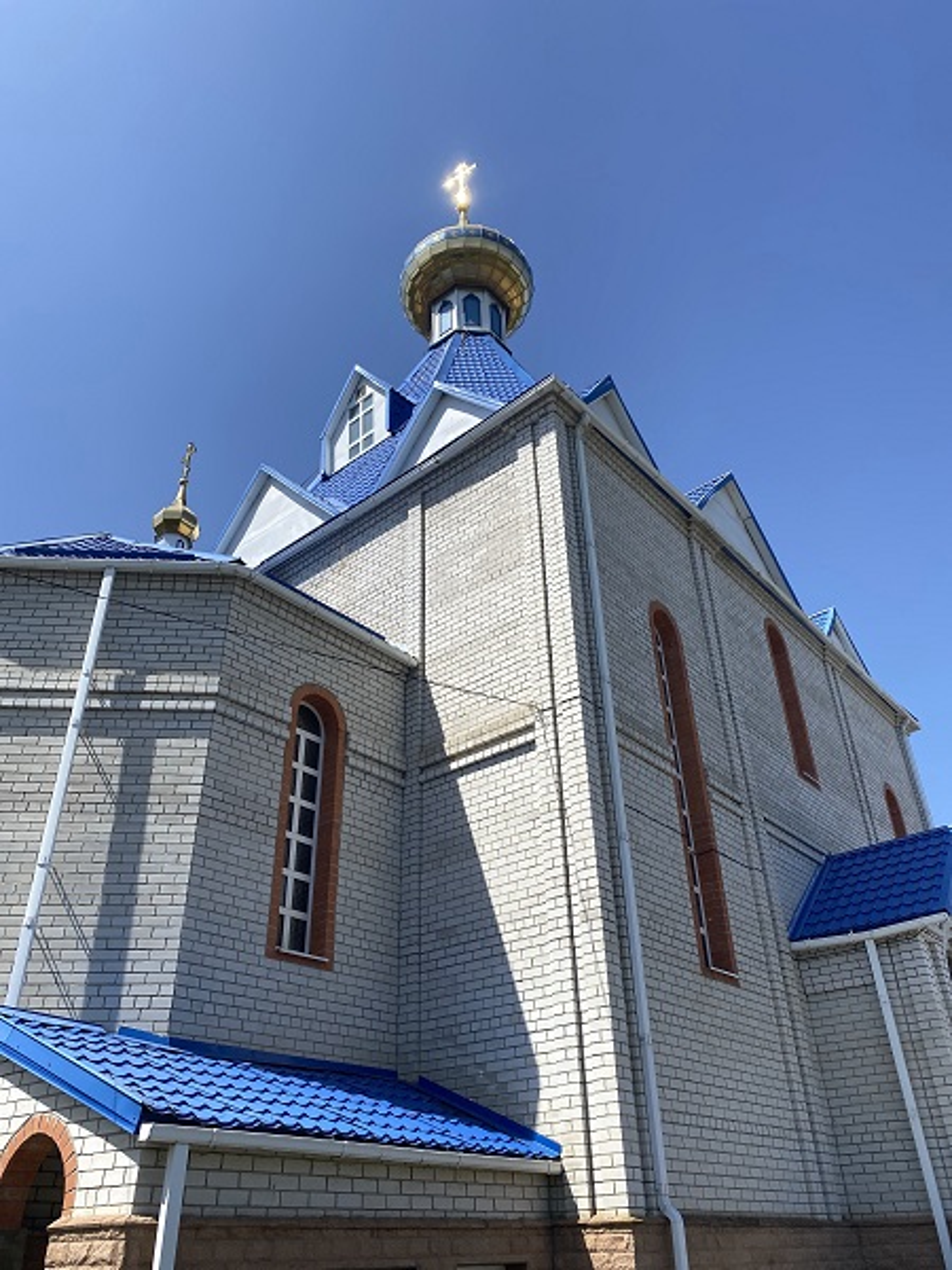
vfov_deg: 67.3
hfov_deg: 53.1
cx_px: 476
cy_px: 635
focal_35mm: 26
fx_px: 953
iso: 32
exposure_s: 1/3125
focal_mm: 4.25
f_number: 1.8
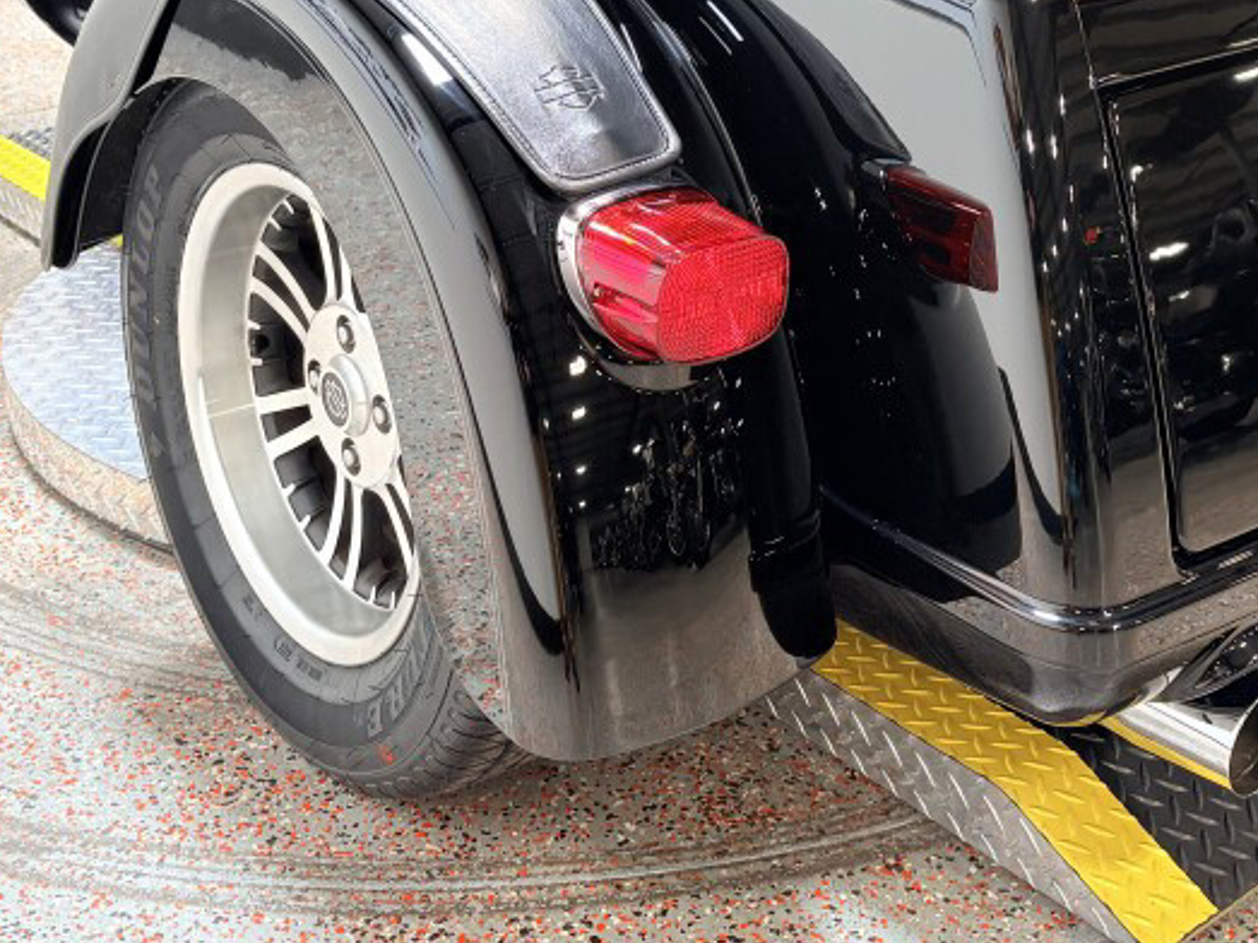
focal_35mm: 53
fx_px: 1926
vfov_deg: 26.3
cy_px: 34
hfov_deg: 36.1
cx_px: 708
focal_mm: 5.96
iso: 80
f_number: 1.6
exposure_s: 1/60
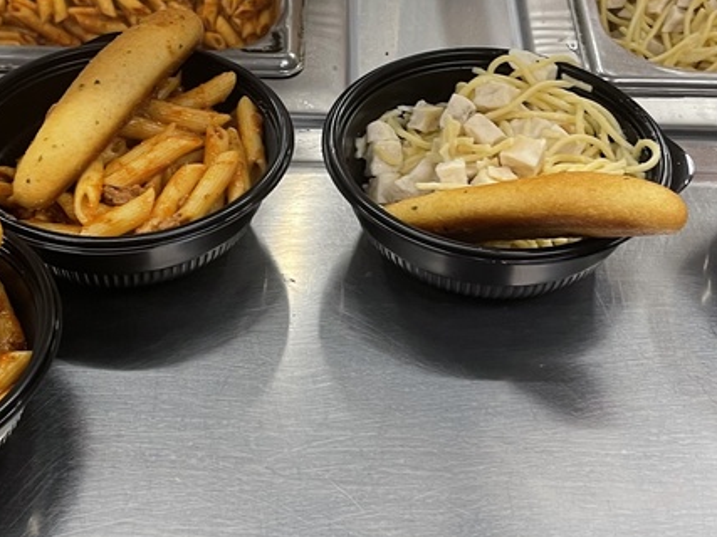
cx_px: 260
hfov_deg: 32.0
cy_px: 213
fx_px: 1242
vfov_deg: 24.4
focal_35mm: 60
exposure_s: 1/83
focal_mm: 5.1
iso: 125
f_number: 1.6
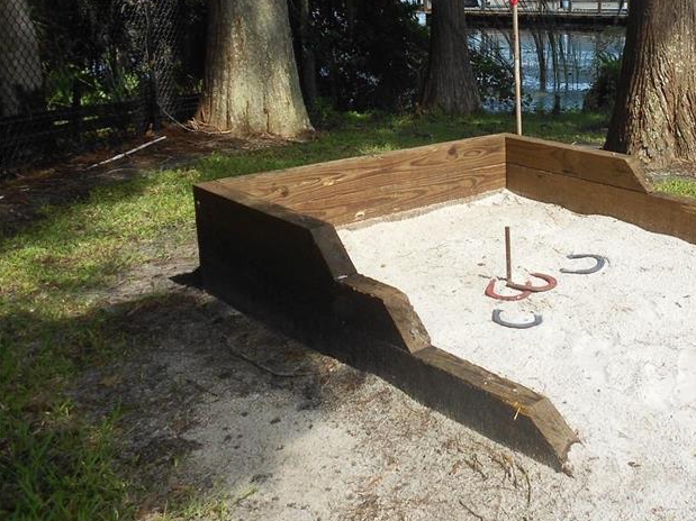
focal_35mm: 43
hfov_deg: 41.7
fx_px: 864
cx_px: 572
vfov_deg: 32.8
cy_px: 115
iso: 80
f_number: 3.2
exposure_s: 1/500
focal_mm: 4.6
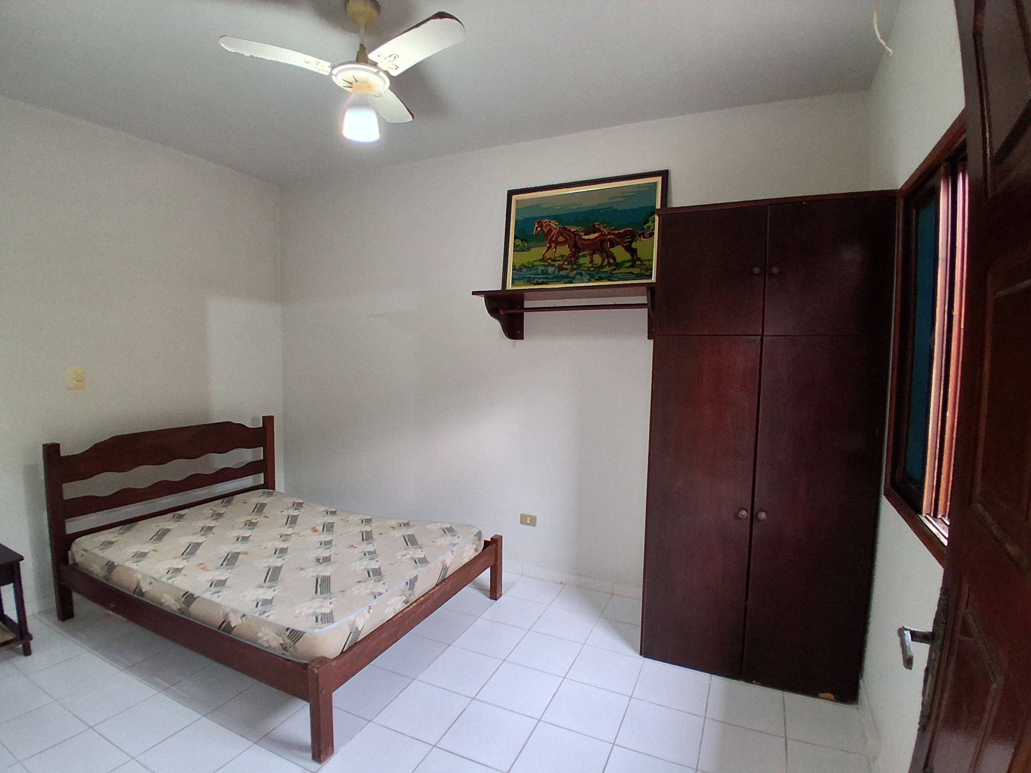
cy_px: 386
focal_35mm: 17
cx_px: 516
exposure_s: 1/40
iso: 250
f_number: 2.2
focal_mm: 1.4
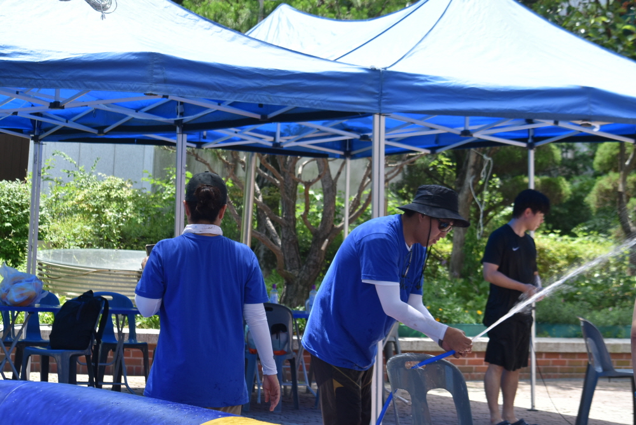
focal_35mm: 117
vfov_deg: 11.7
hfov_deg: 17.5
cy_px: 212
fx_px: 2068
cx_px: 318
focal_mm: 78
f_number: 8
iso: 320
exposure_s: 1/250
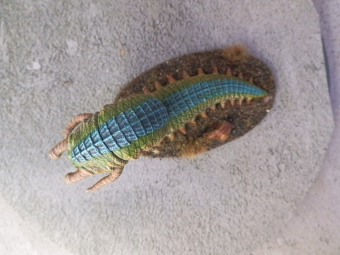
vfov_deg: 49.7
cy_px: 128
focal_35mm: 28
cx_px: 170
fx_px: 275
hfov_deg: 63.4
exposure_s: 1/80
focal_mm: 5
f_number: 3.1
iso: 400
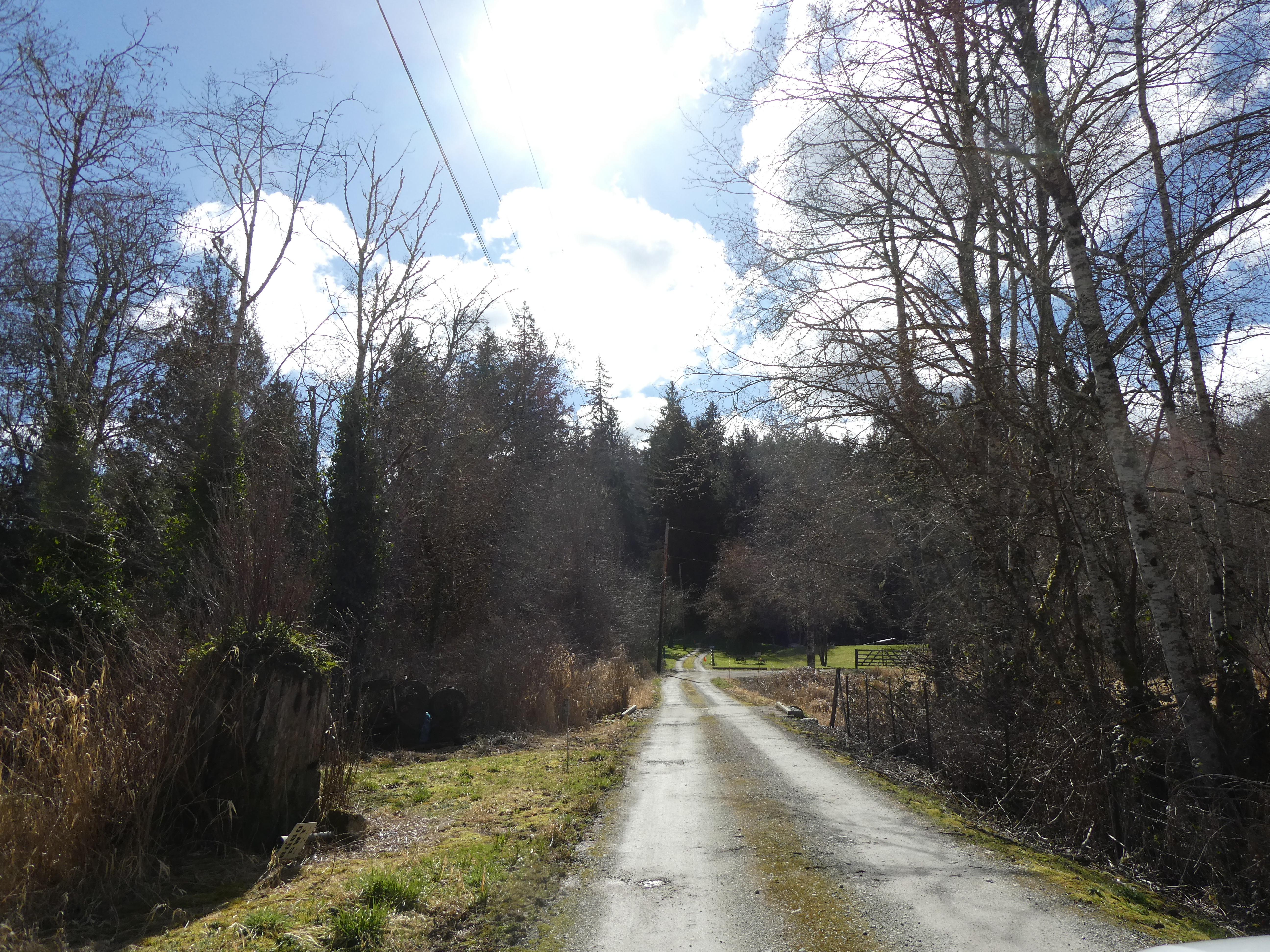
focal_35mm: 24
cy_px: 476
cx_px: 635
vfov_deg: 56.8
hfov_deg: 71.6
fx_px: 881
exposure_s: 1/1000
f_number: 3.3
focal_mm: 4.3
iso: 80
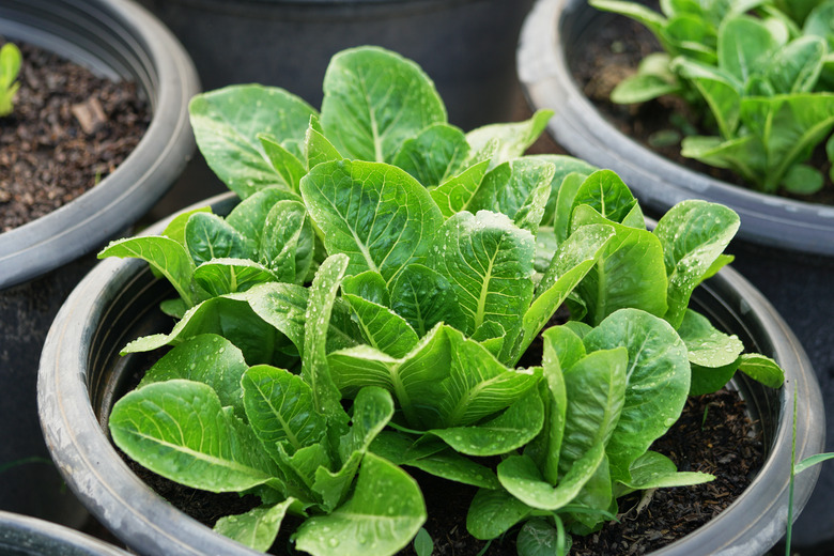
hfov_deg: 15.2
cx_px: 417
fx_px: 3127
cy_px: 278
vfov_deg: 10.2
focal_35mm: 135
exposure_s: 1/250
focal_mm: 90
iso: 100
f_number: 2.8
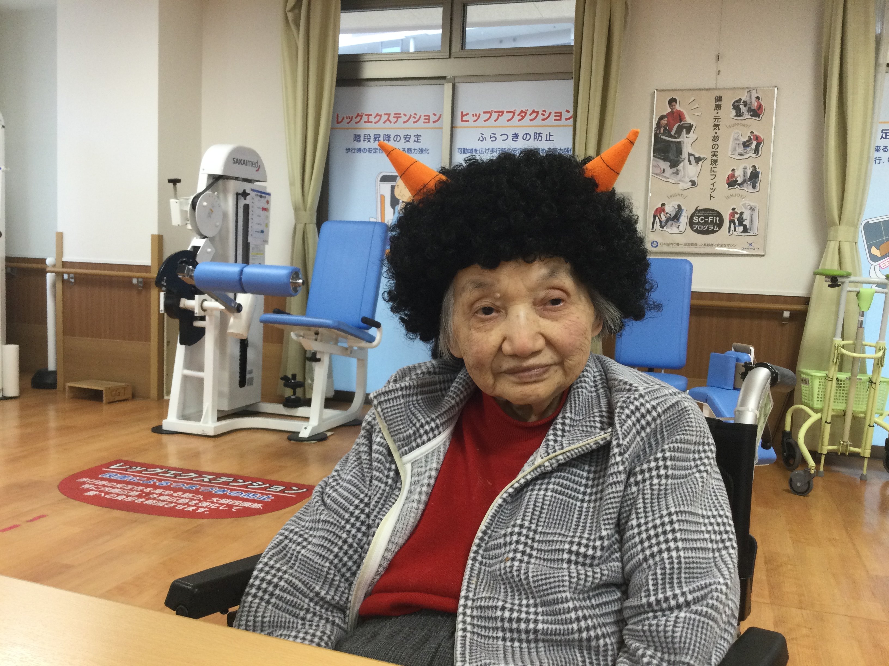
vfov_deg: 45.4
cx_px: 444
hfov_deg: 58.4
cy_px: 333
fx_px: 796
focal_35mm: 31
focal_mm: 3.3
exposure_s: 1/30
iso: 64
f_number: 2.4
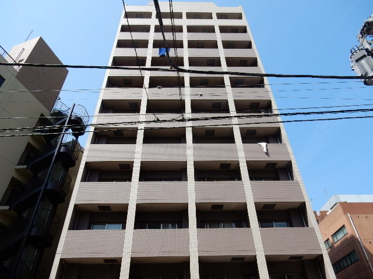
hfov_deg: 69.4
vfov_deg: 54.9
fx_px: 269
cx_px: 186
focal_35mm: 25
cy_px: 140
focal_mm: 4.5
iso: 125
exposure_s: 1/1000
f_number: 3.7
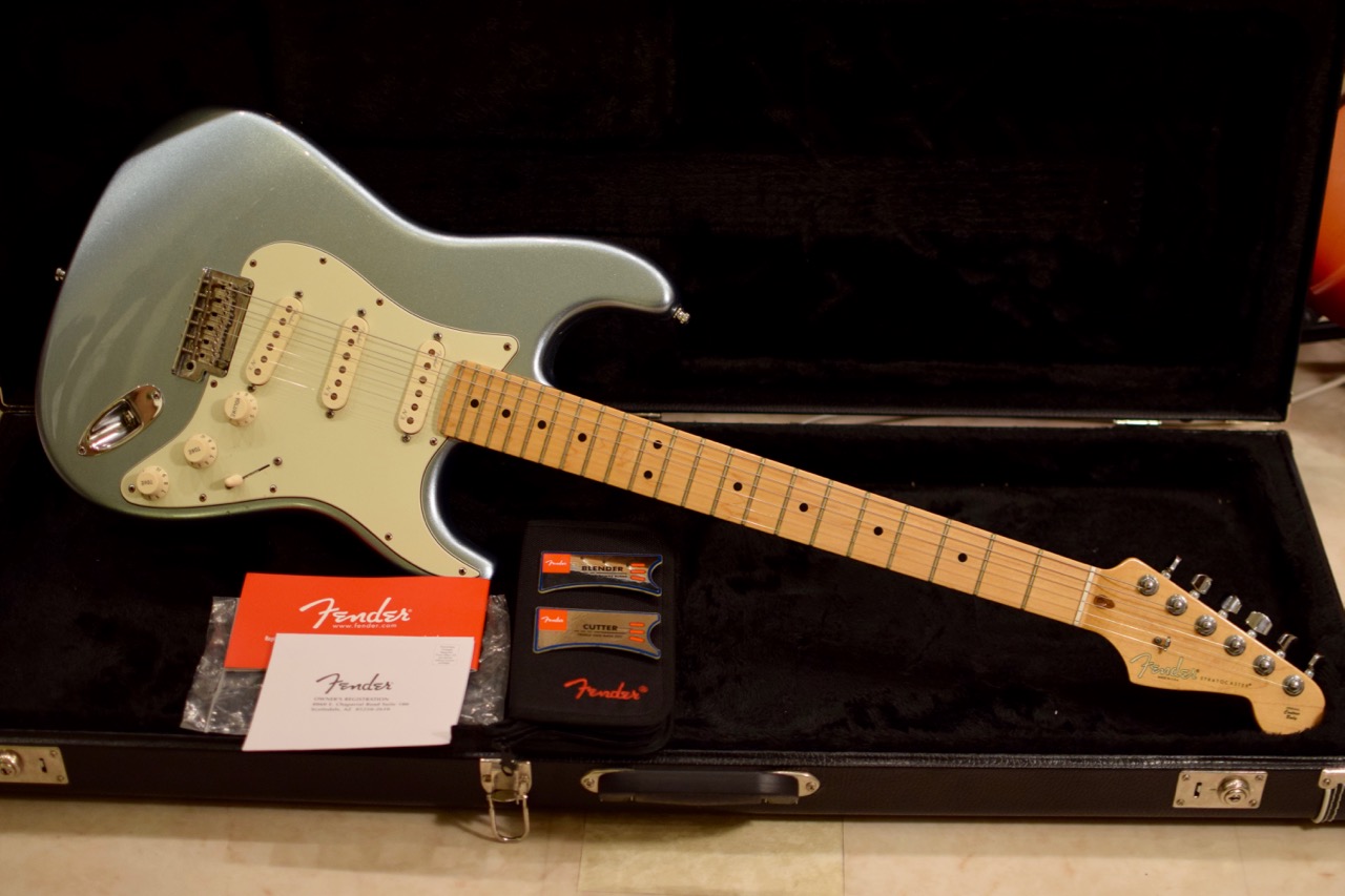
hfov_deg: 37.9
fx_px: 1961
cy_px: 448
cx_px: 672
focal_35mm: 52
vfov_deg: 25.7
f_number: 1.8
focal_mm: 35
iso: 800
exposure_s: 1/250
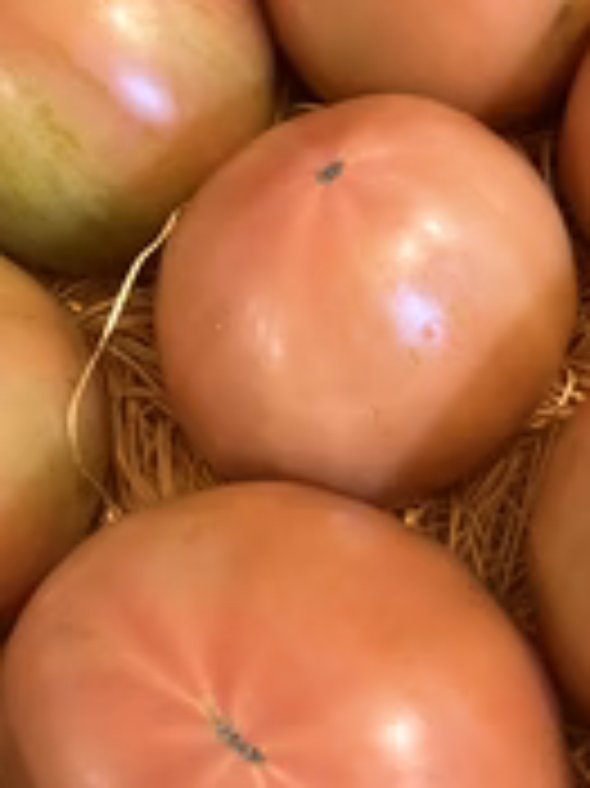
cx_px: 495
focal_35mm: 64
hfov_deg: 22.5
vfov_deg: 30.2
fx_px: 1456
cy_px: 473
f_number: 1.8
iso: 400
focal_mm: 3.99
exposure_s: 1/40
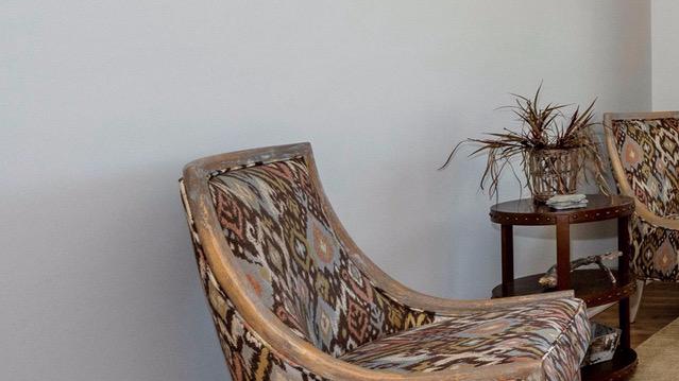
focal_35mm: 47
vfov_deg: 25.1
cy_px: 88
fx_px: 846
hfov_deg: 29.4
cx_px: 986
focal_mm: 14
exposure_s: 1/60
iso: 320
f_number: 8
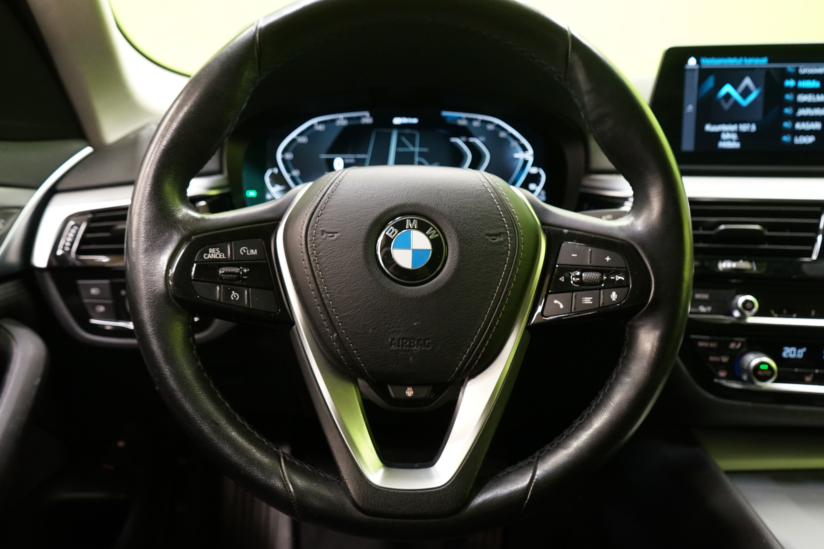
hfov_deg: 63.7
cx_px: 412
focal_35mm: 29
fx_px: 664
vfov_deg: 45.0
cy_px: 274
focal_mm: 29
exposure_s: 1/15
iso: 2500
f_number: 5
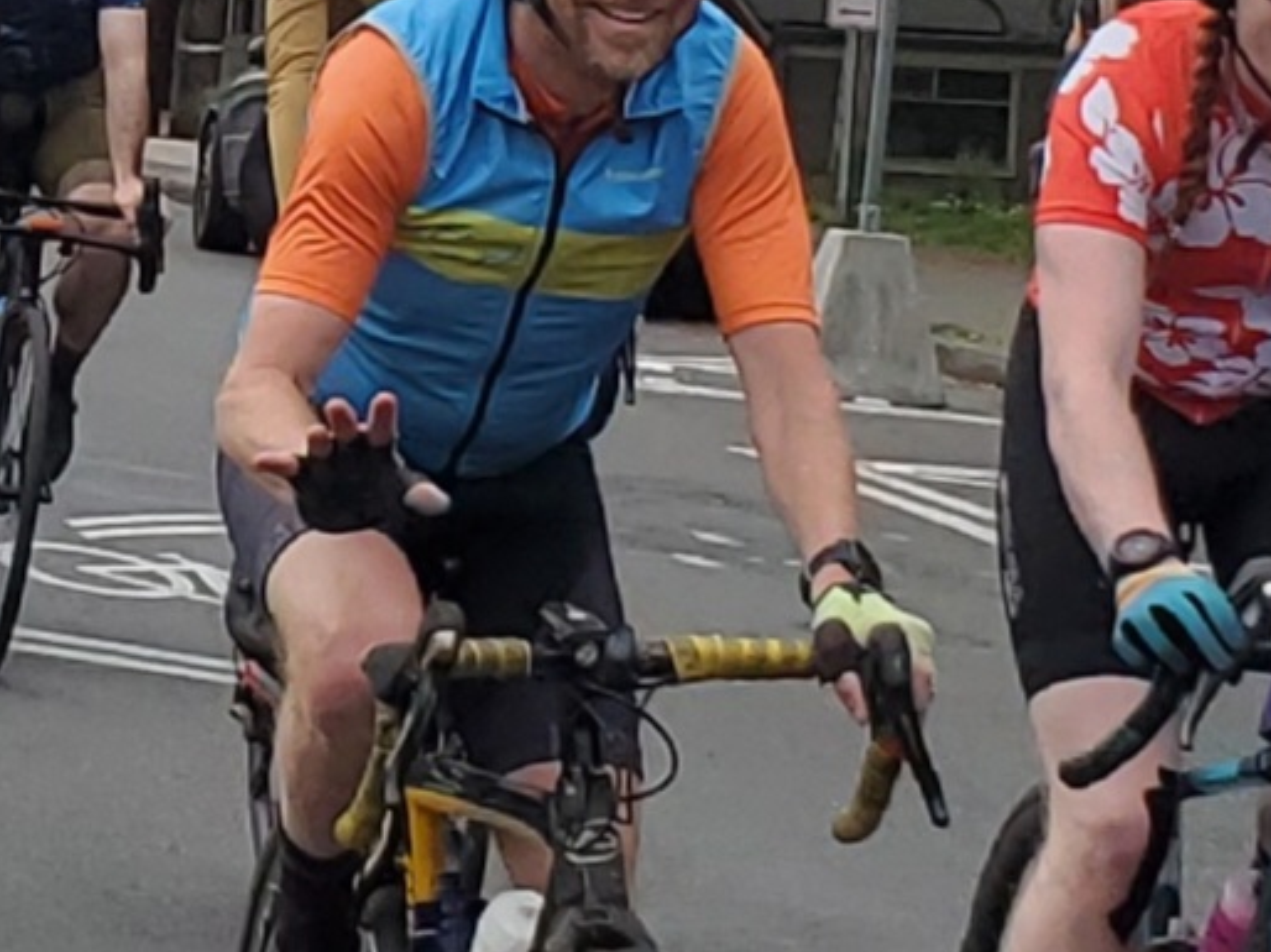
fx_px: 2789
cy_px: 566
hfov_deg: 24.5
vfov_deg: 19.4
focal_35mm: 76
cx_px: -11
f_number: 2.4
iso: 50
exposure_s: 1/1429
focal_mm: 4.3
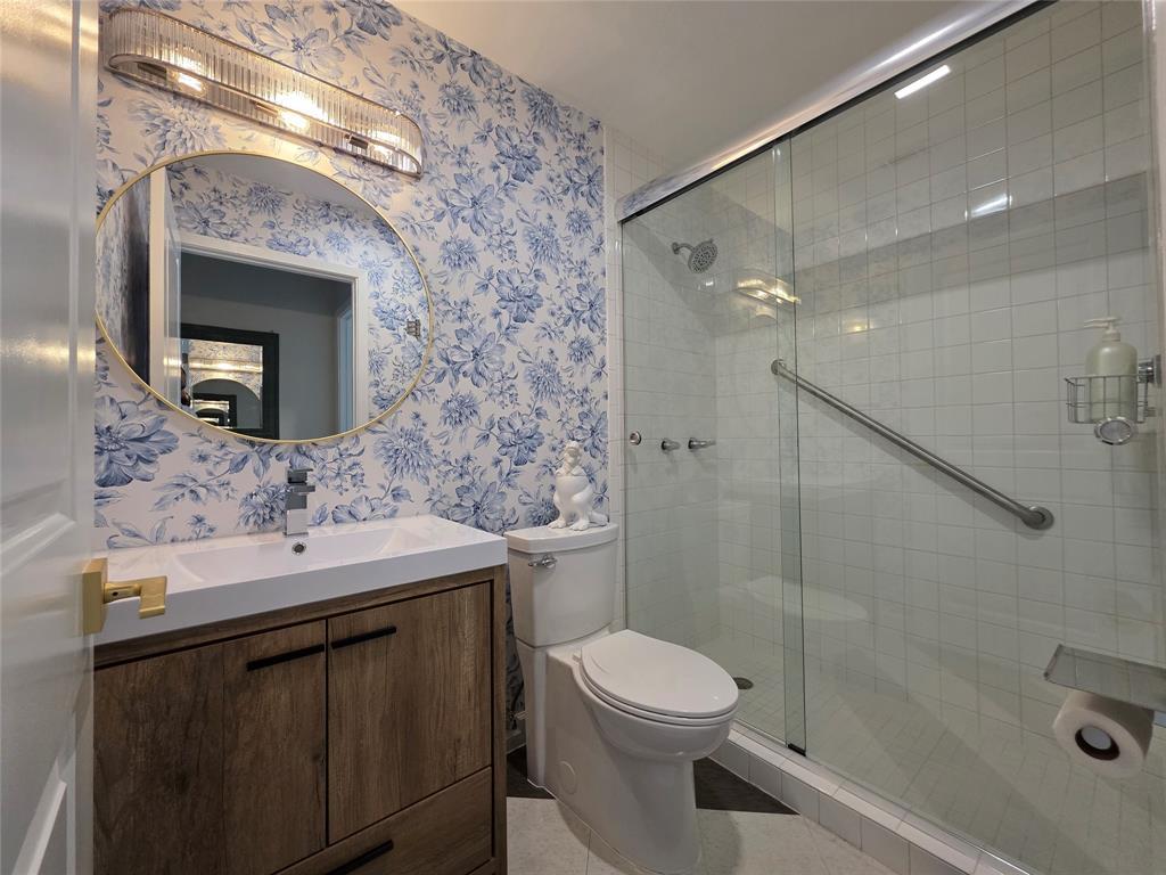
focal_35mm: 13
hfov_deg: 106.2
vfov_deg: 89.9
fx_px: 438
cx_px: 583
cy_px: 438
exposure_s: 1/120
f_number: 1.9
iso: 250
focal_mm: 2.2
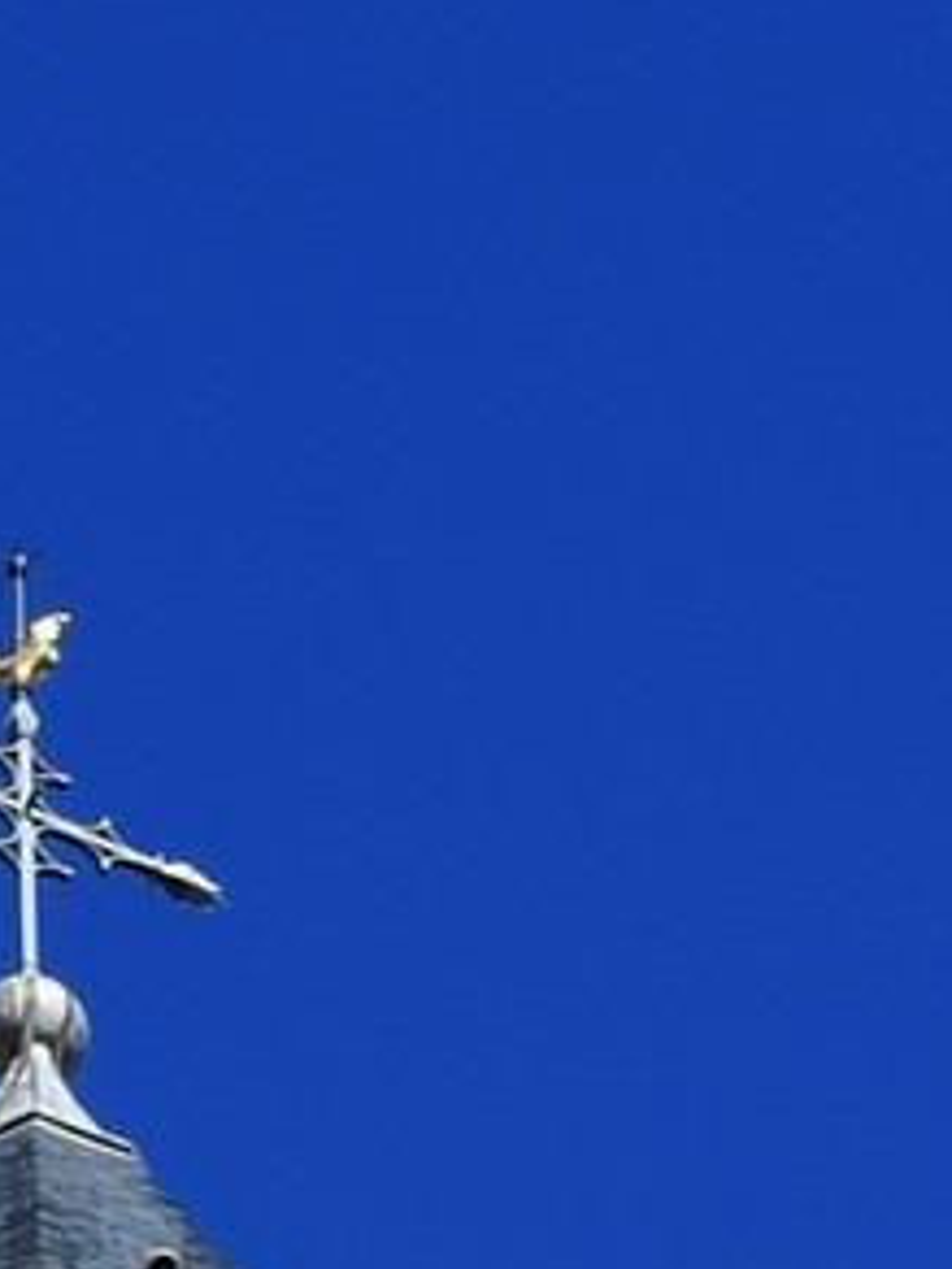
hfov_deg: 3.8
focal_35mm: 395
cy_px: 4917
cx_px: 583
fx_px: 14484
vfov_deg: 4.6
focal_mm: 50
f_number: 11
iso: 200
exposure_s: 1/250
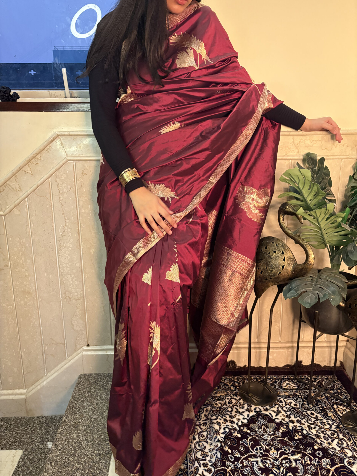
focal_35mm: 26
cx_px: 178
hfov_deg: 53.1
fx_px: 358
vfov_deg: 67.3
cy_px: 238
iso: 400
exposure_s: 1/50
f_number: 1.6
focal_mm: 5.96
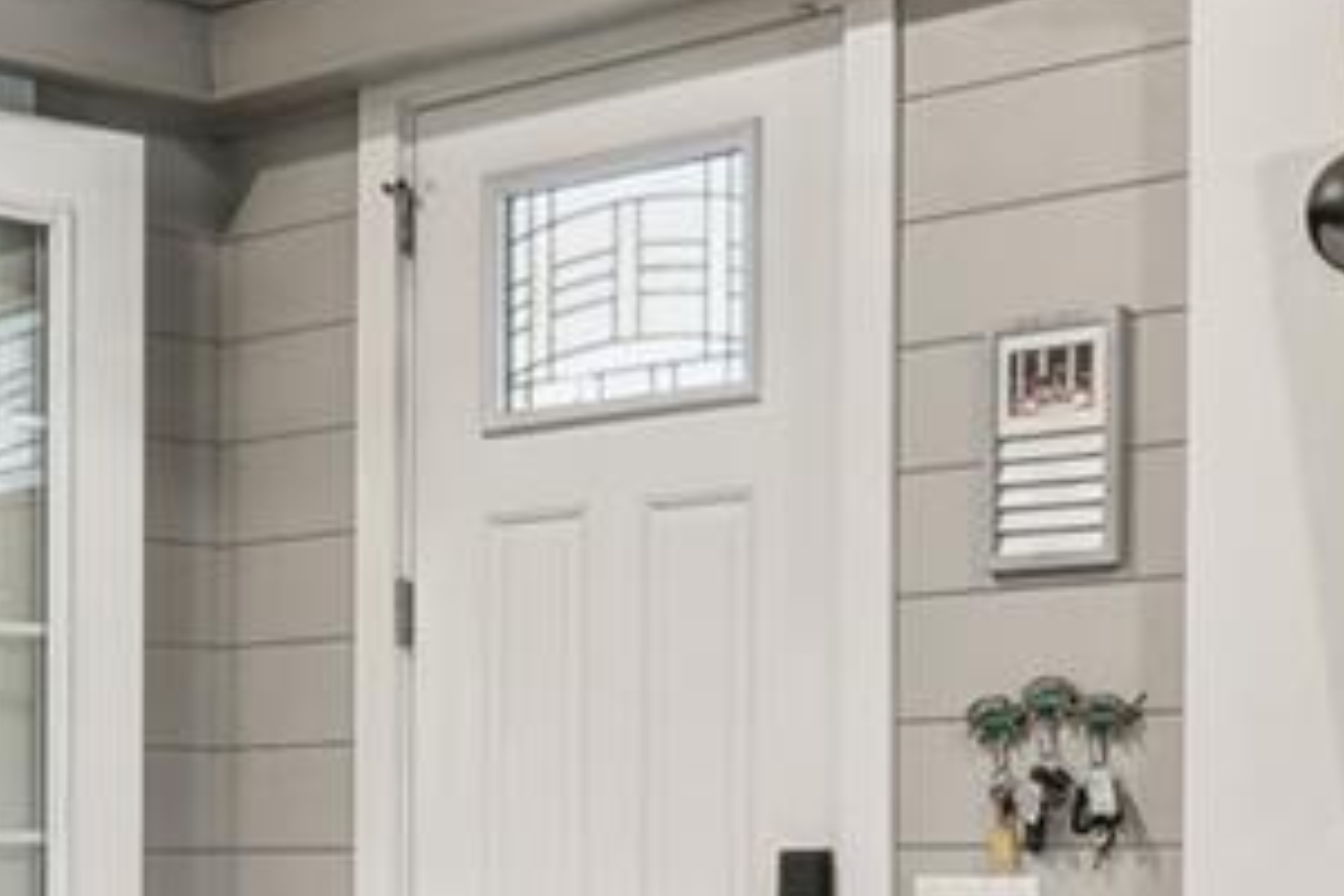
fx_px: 2986
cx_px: 394
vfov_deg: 16.8
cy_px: 856
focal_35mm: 80
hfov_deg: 25.2
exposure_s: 1/1.25
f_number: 7.1
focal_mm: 10
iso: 100
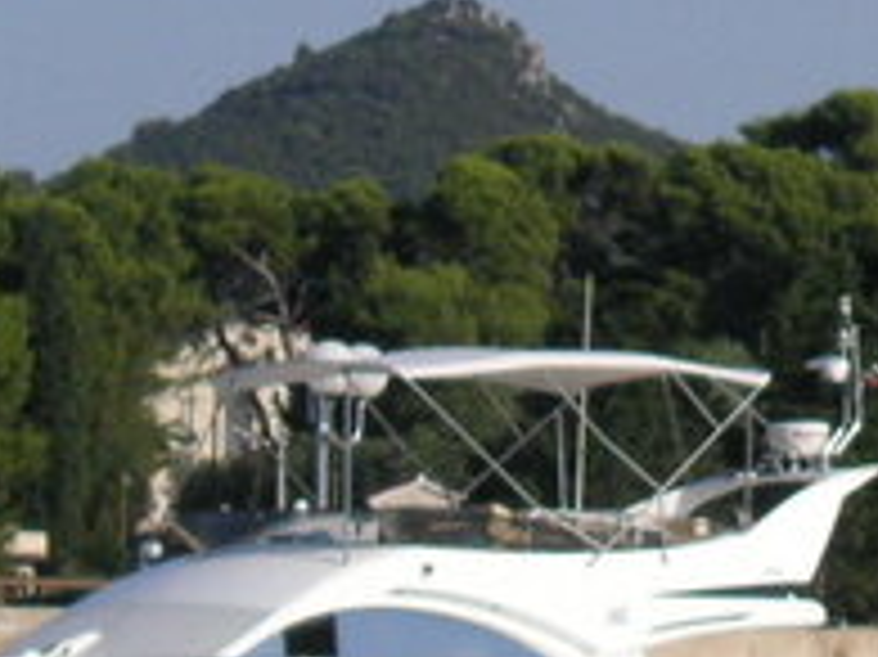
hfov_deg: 4.6
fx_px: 10925
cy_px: 189
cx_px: 617
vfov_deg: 3.4
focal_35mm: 431
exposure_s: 1/750
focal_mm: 17.1
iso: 50
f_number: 5
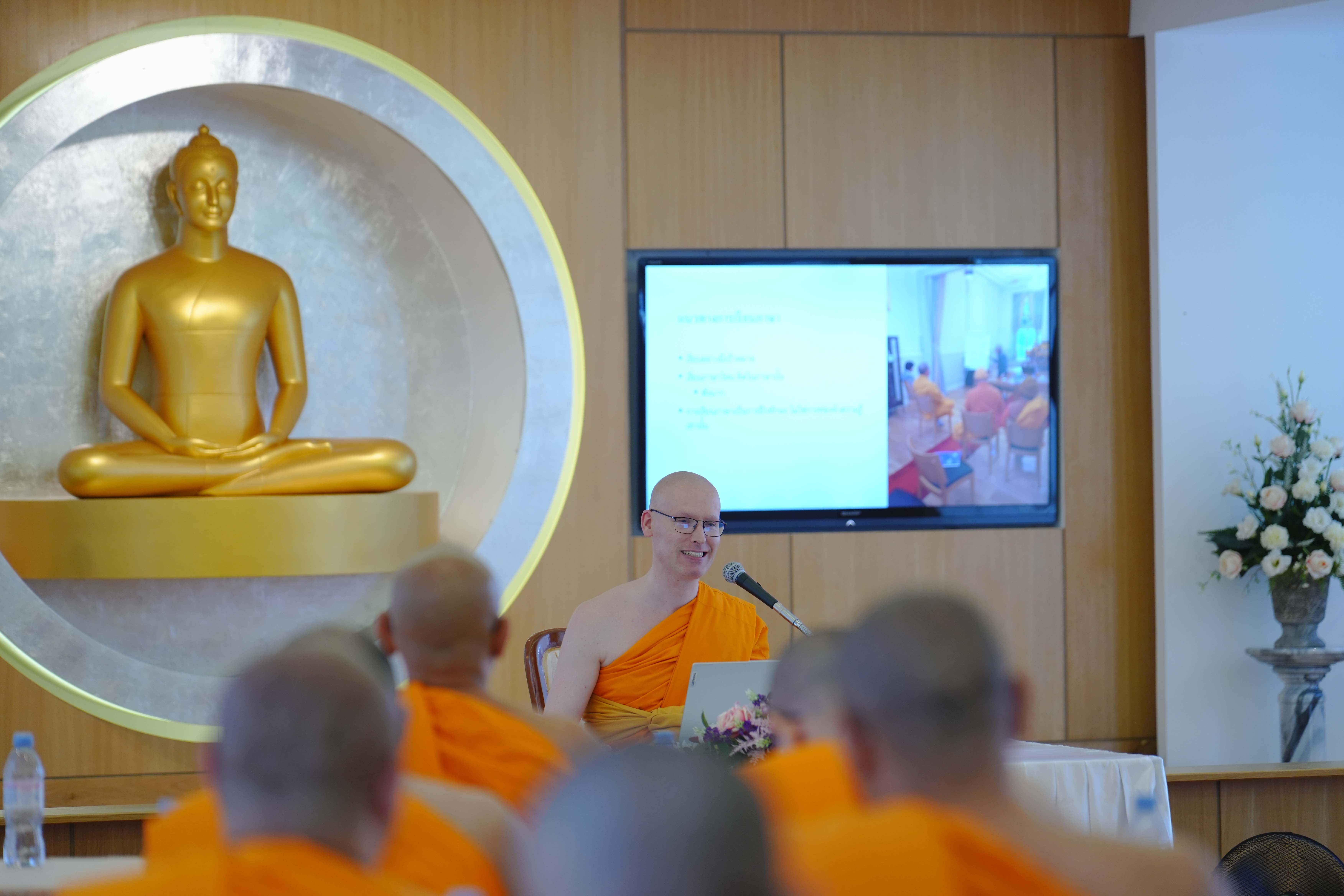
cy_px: 448
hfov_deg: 13.7
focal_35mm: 150
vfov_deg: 9.1
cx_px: 672
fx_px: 5600
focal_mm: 150
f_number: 3.2
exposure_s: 1/100
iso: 1250
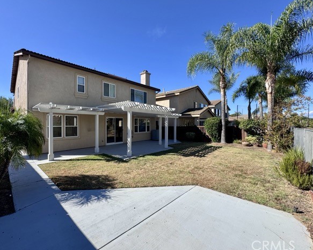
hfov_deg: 96.5
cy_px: 124
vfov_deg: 84.0
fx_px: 139
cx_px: 142
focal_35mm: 15
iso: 40
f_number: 2.2
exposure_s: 1/1006
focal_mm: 2.22
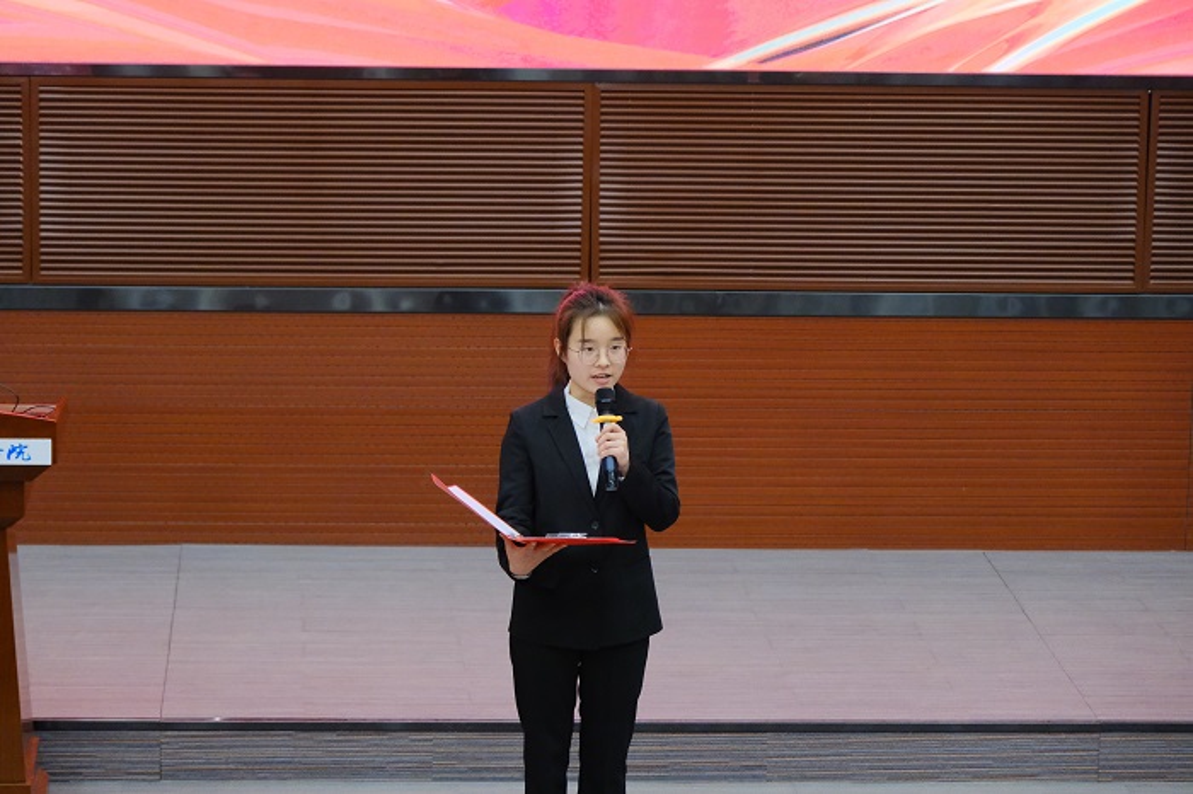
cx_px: 596
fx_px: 3975
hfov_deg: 17.1
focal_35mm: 120
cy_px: 397
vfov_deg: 11.4
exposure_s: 1/160
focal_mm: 80
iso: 6400
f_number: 4
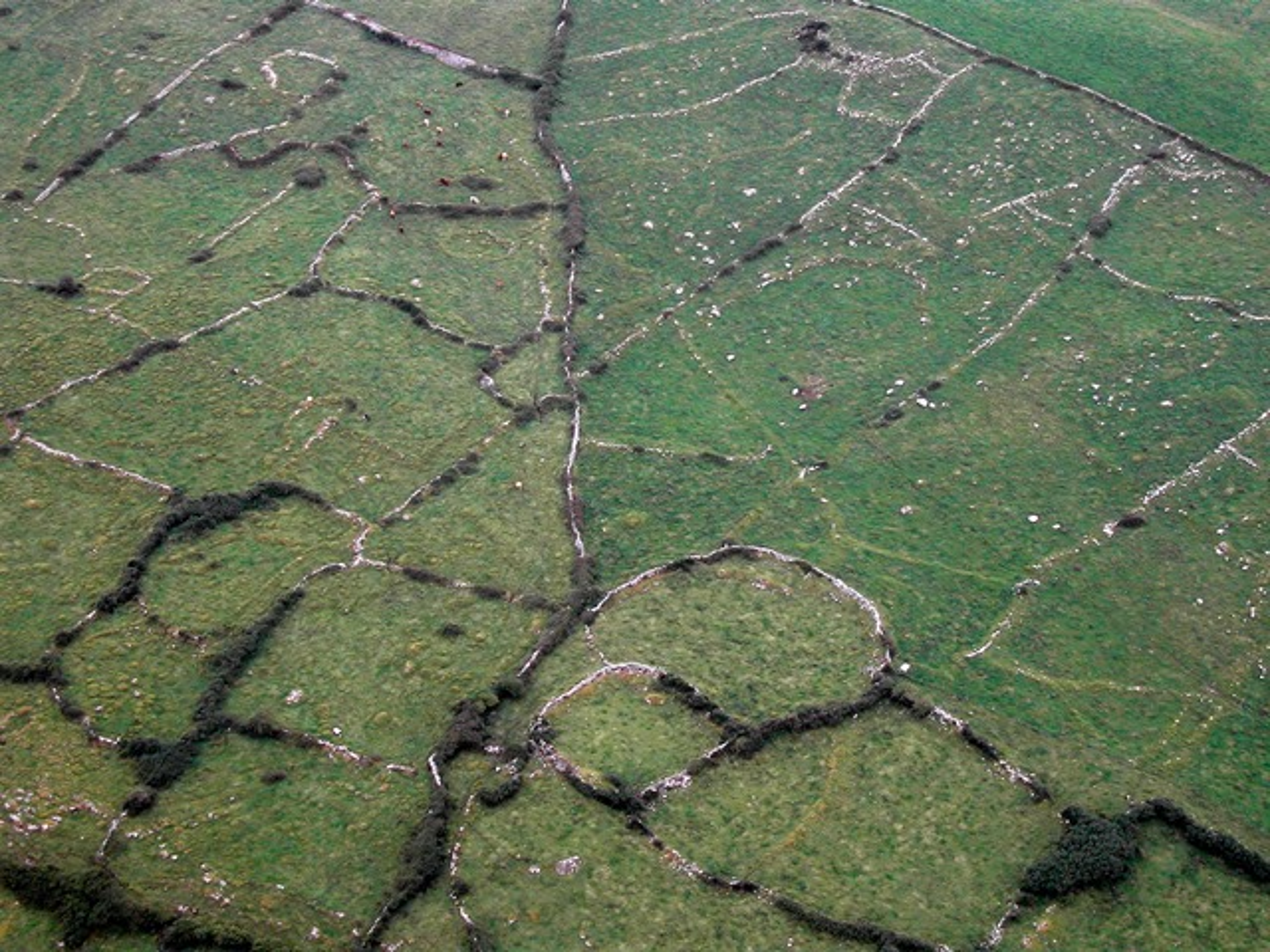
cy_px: 476
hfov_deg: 29.0
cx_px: 635
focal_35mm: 67
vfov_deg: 21.9
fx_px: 2458
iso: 100
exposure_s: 1/150
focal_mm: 14.2
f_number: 3.7
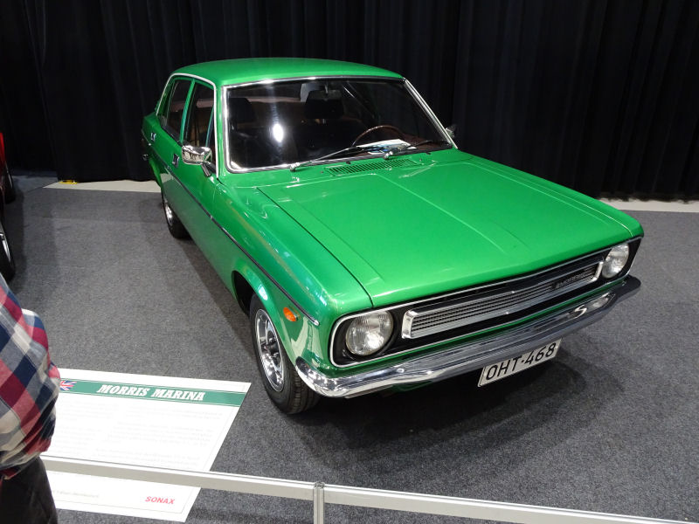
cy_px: 262
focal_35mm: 24
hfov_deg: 71.6
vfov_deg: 56.8
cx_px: 350
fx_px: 485
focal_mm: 4.1
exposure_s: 1/30
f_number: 3.5
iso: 500
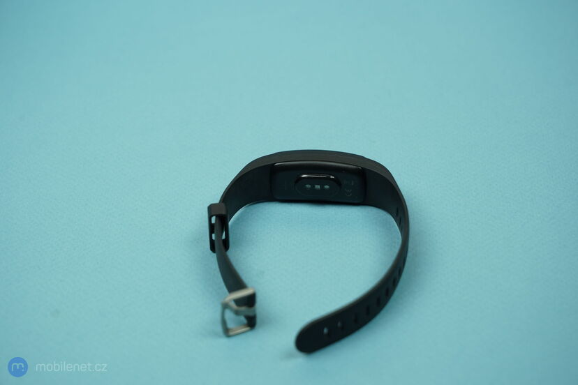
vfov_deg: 19.5
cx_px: 289
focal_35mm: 70
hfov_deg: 28.8
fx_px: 1124
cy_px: 192
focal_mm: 70
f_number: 6.3
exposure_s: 1/125
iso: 800
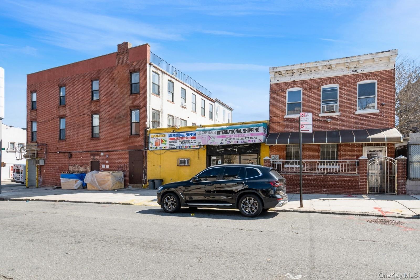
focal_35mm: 19
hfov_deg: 86.9
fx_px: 222
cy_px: 140
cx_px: 210
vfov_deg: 64.5
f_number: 14
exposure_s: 1/200
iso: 640
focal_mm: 19
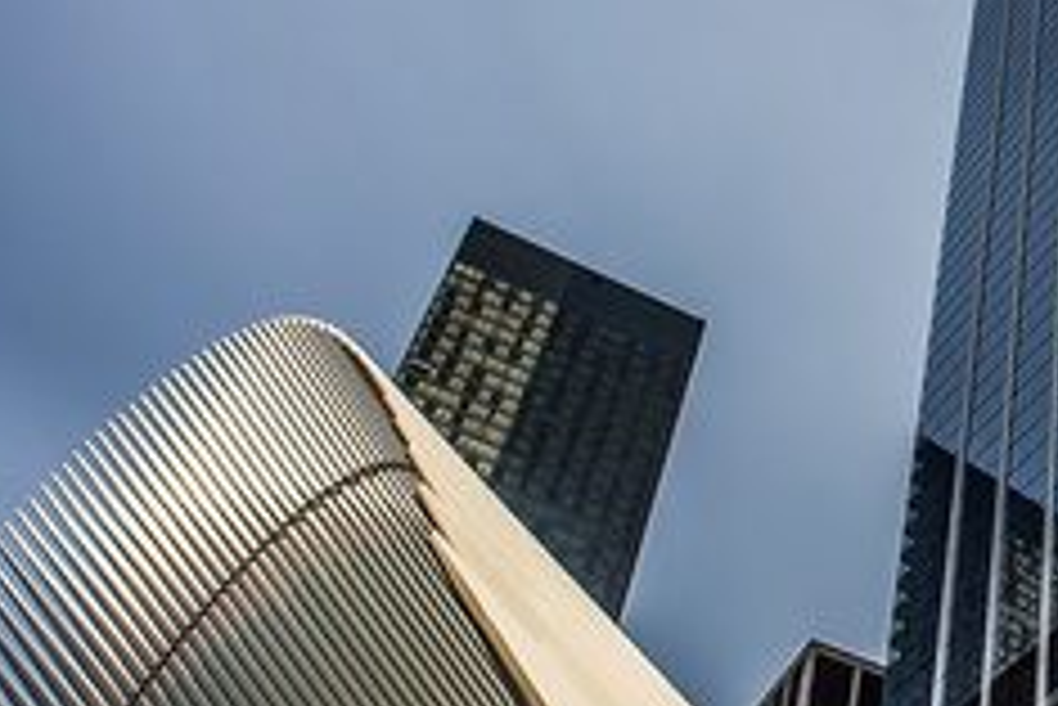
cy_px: 463
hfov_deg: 35.2
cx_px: 1058
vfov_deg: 26.4
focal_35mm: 51
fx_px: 1500
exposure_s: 1/640
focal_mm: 20
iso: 100
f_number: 8
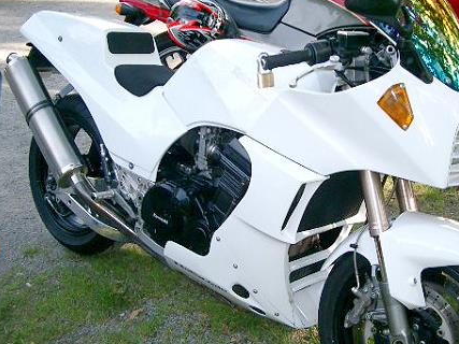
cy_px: 164
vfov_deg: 28.0
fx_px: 689
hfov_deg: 36.6
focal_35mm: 52
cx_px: 284
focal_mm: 7.6
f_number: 2.6
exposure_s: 1/400
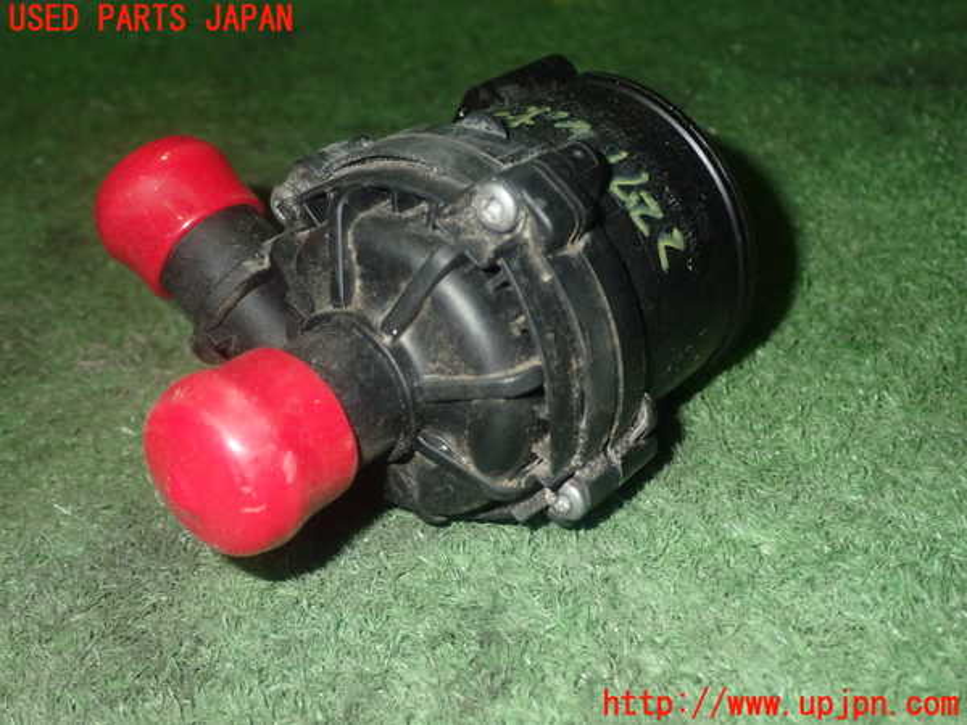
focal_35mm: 44
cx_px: 484
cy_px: 362
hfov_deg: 42.9
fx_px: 1229
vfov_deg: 32.9
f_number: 9
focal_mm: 7.84
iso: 640
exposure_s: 1/40
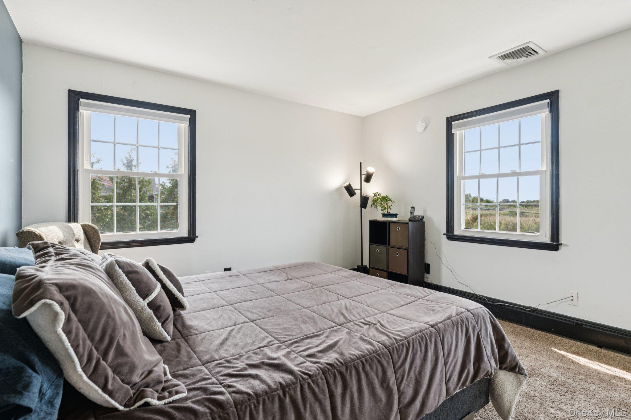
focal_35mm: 17
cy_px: 210
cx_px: 316
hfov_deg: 93.3
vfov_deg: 70.4
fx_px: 298
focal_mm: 17
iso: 200
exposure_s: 1/25
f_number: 9
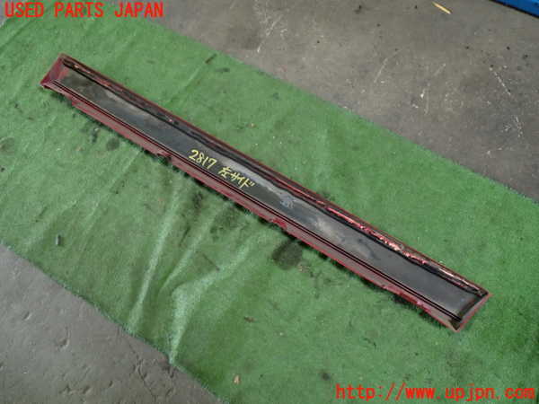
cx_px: 270
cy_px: 202
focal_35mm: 30
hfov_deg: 60.0
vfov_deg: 46.8
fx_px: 467
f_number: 2.3
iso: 400
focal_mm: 5.4
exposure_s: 1/30
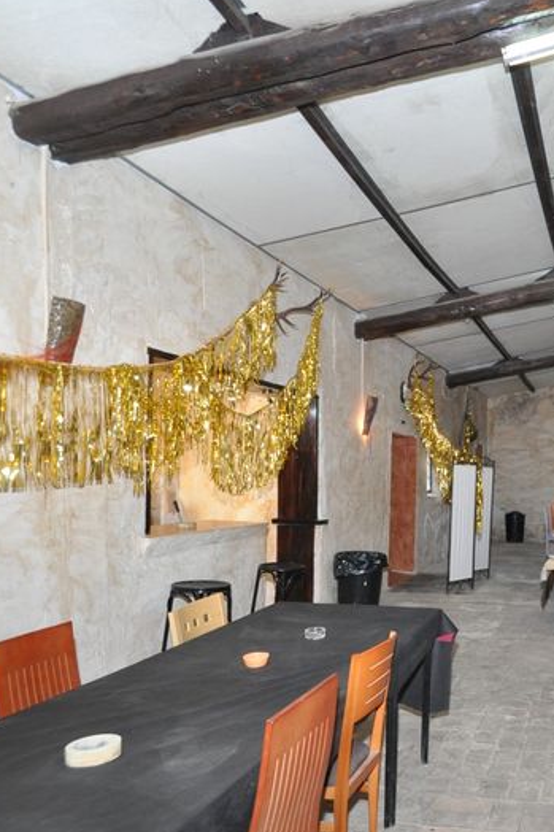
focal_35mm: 27
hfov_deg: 41.6
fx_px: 624
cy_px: 476
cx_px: 553
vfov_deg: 67.1
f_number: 4
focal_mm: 10
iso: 800
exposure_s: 1/60
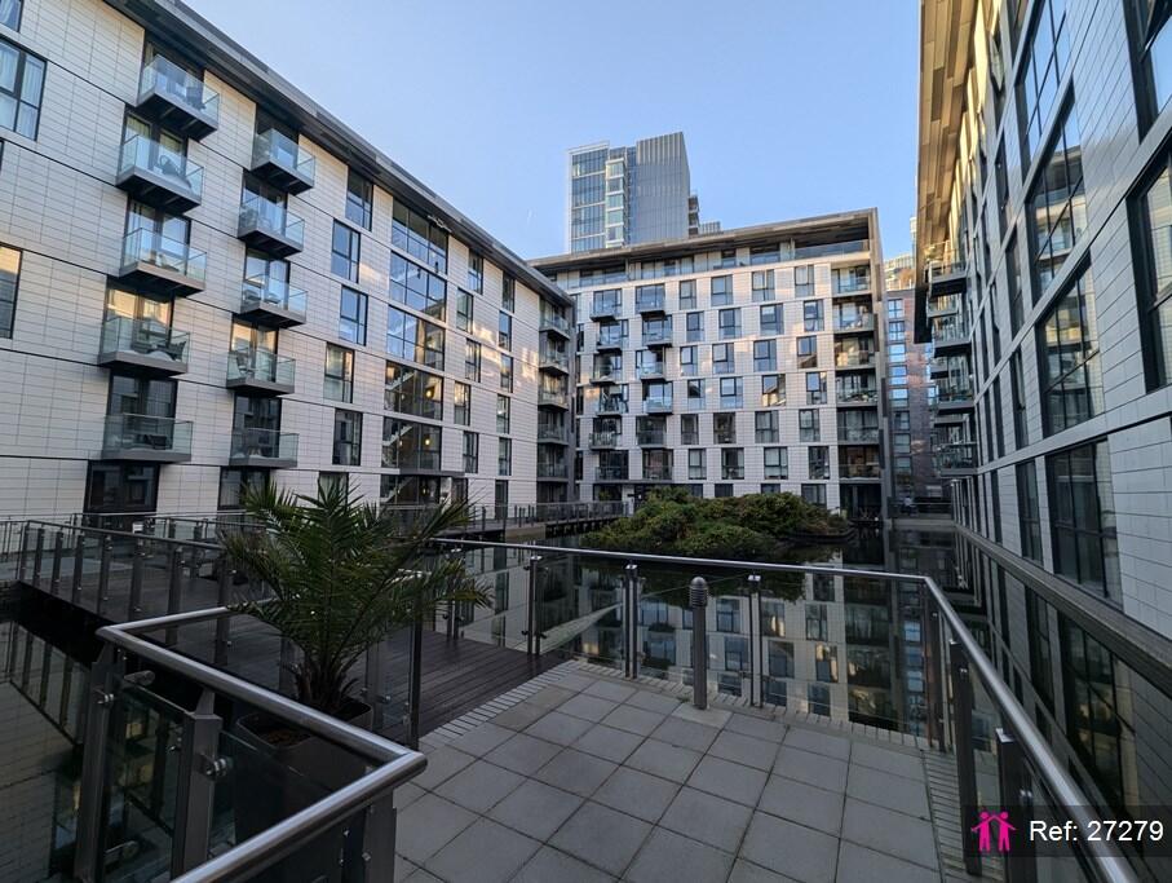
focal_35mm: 13
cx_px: 586
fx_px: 441
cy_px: 442
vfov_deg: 90.1
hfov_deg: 106.1
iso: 44
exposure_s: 1/286
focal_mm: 1.95
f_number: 2.2
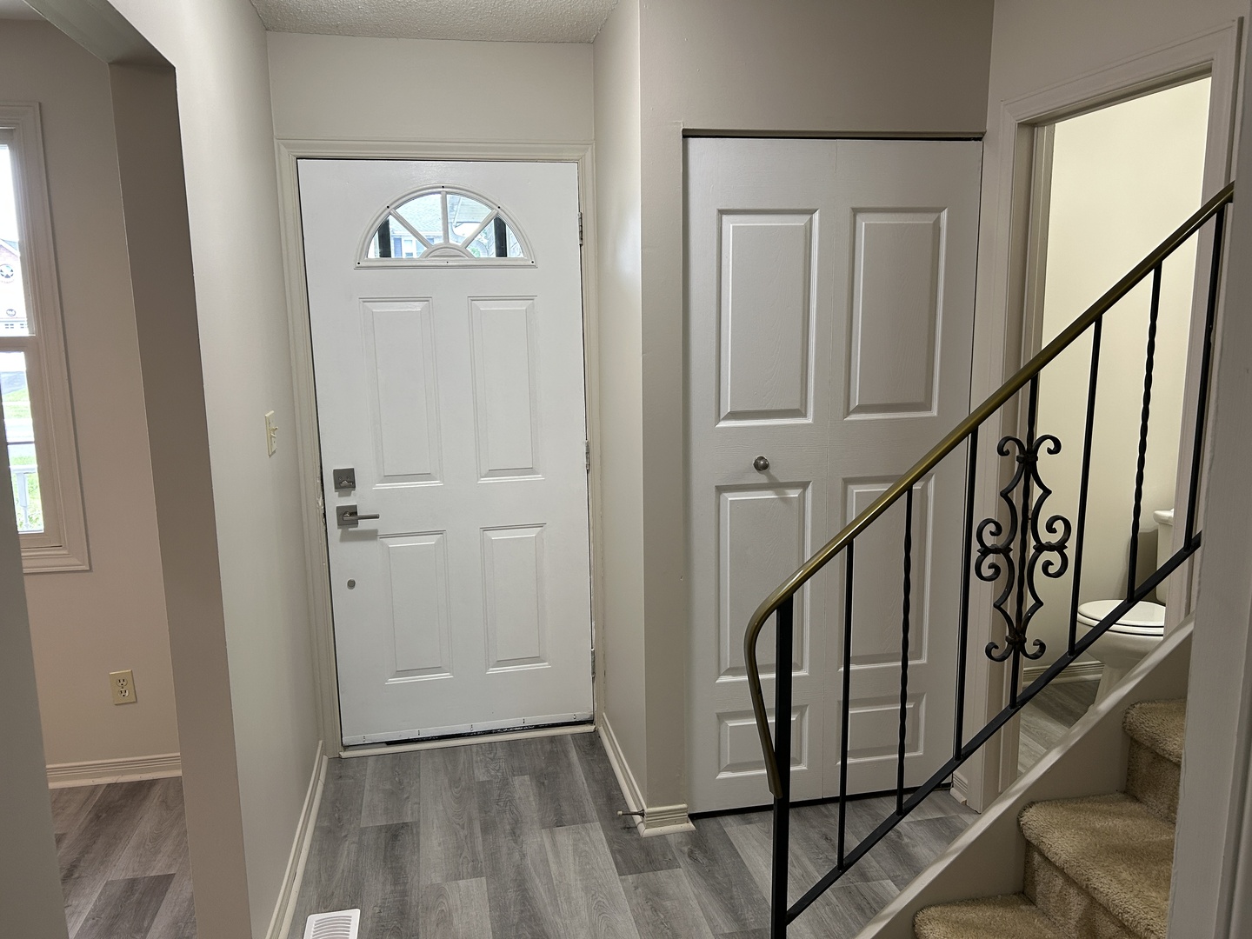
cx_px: 626
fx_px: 940
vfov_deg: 53.1
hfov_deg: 67.3
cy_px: 470
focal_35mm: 26
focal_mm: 5.7
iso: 100
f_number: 1.5
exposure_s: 1/60
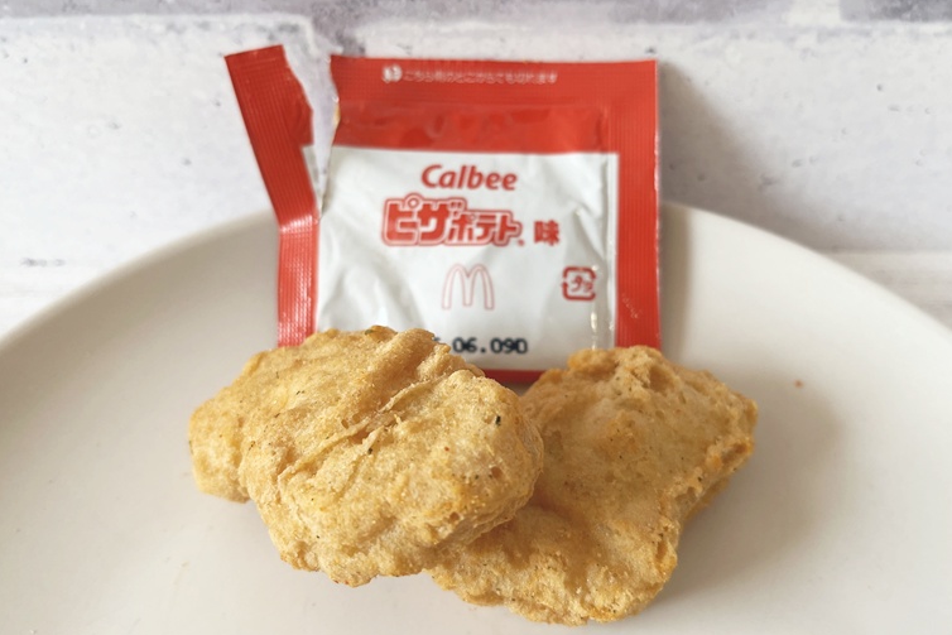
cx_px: 490
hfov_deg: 65.5
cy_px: 284
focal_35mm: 28
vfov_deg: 46.3
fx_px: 741
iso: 100
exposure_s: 1/121
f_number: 1.6
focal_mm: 5.1
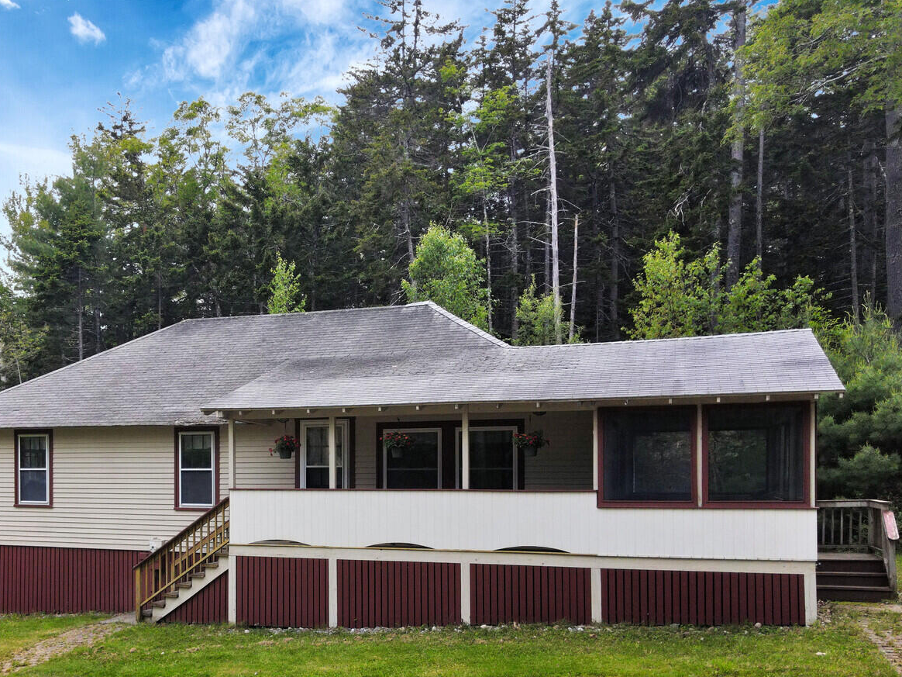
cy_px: 461
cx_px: 317
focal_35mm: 33
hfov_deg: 54.5
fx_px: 860
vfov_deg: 42.3
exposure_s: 1/500
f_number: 2.8
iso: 200
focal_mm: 4.5
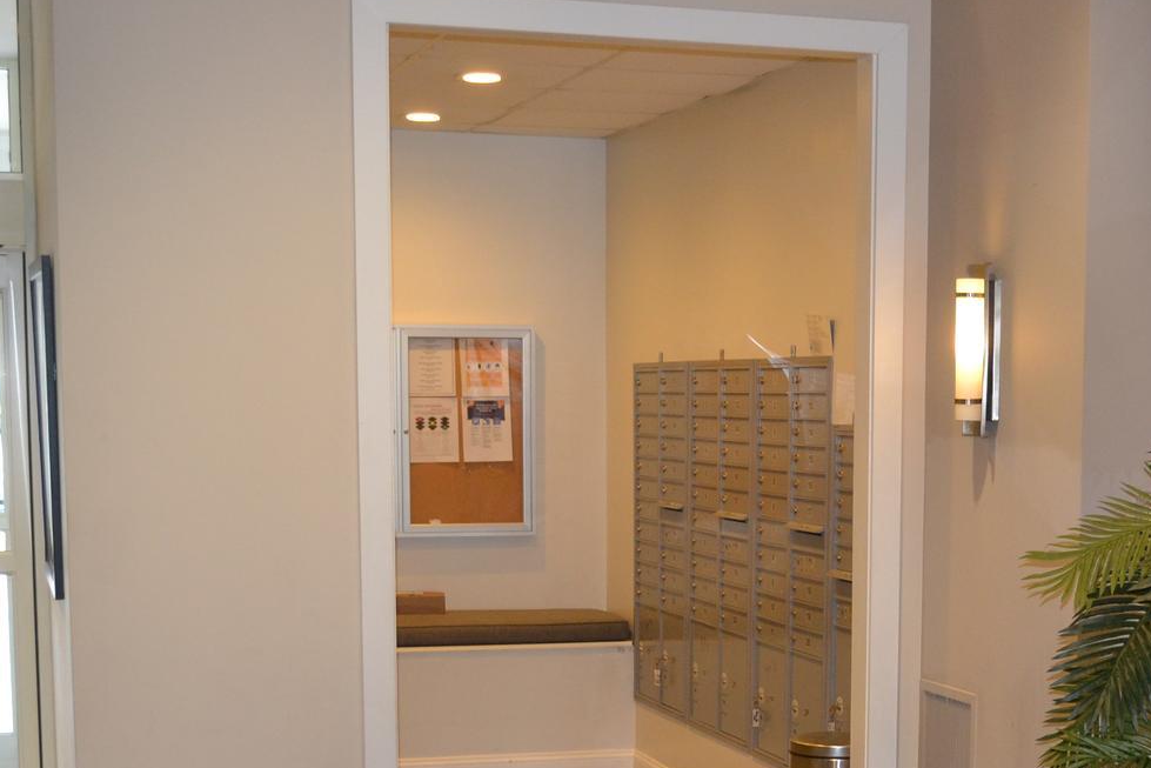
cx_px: 846
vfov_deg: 19.3
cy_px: 732
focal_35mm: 69
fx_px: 2206
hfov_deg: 28.8
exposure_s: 1/60
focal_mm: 22
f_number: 3.8
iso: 720
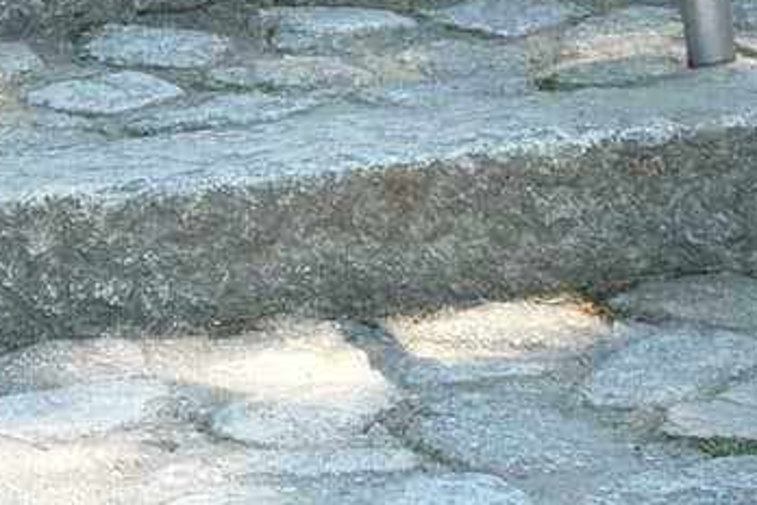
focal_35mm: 145
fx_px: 3049
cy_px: -520
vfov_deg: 8.9
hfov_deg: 13.2
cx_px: -450
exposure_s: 1/200
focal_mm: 23.5
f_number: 8
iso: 1600
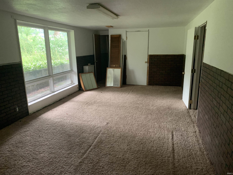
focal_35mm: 26
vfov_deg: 53.1
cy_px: 88
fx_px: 175
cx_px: 116
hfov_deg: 67.3
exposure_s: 1/39
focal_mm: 4.25
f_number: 1.8
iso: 400
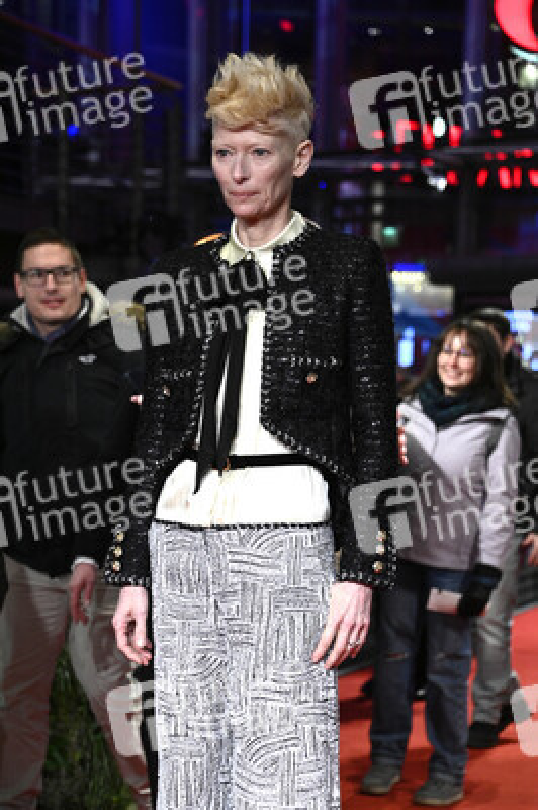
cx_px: 269
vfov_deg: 20.8
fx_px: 2200
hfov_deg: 13.9
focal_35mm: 98
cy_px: 405
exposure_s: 1/250
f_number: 5.6
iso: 5000
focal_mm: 98
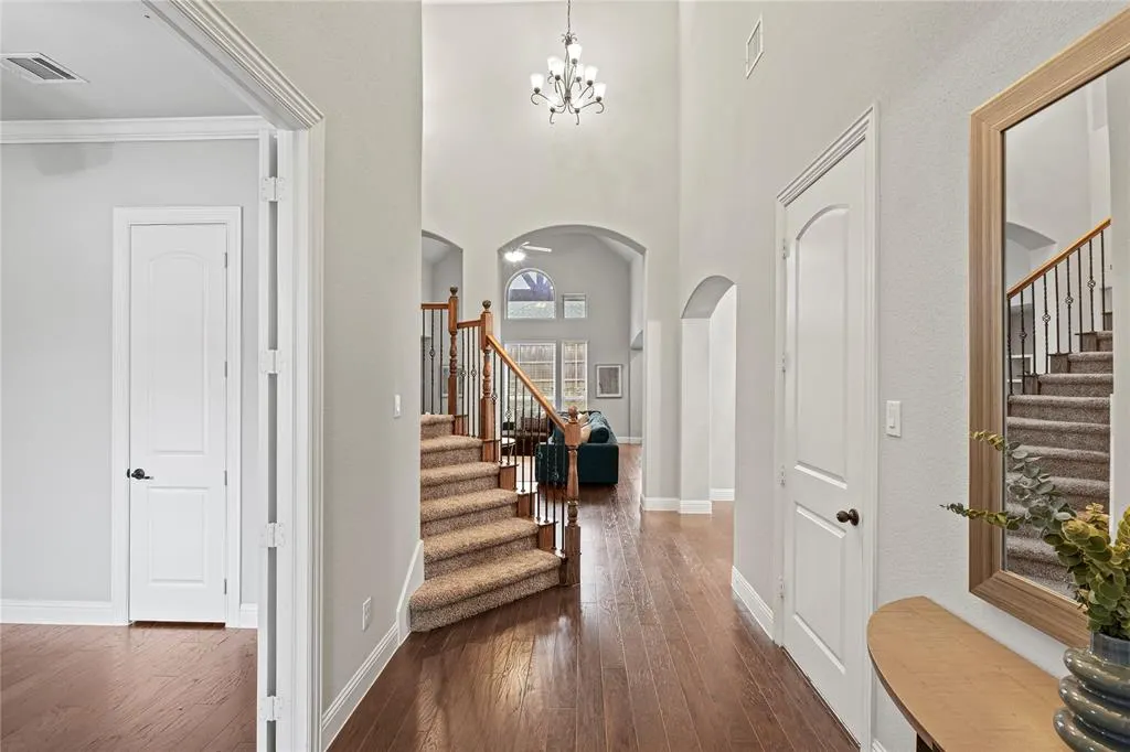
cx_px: 565
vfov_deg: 72.0
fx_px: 518
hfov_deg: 95.0
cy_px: 376
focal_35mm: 16
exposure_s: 1.3
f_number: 8
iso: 125
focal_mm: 11
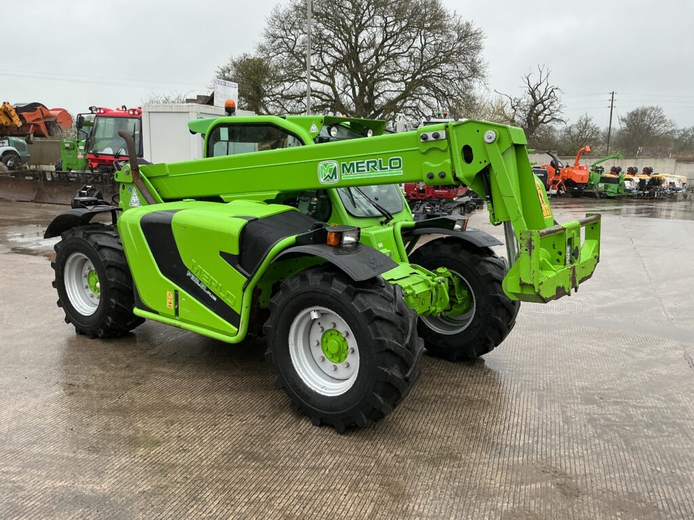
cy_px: 260
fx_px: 561
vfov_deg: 49.7
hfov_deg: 63.4
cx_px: 347
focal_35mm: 28
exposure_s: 1/370
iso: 25
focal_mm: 3
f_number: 1.8
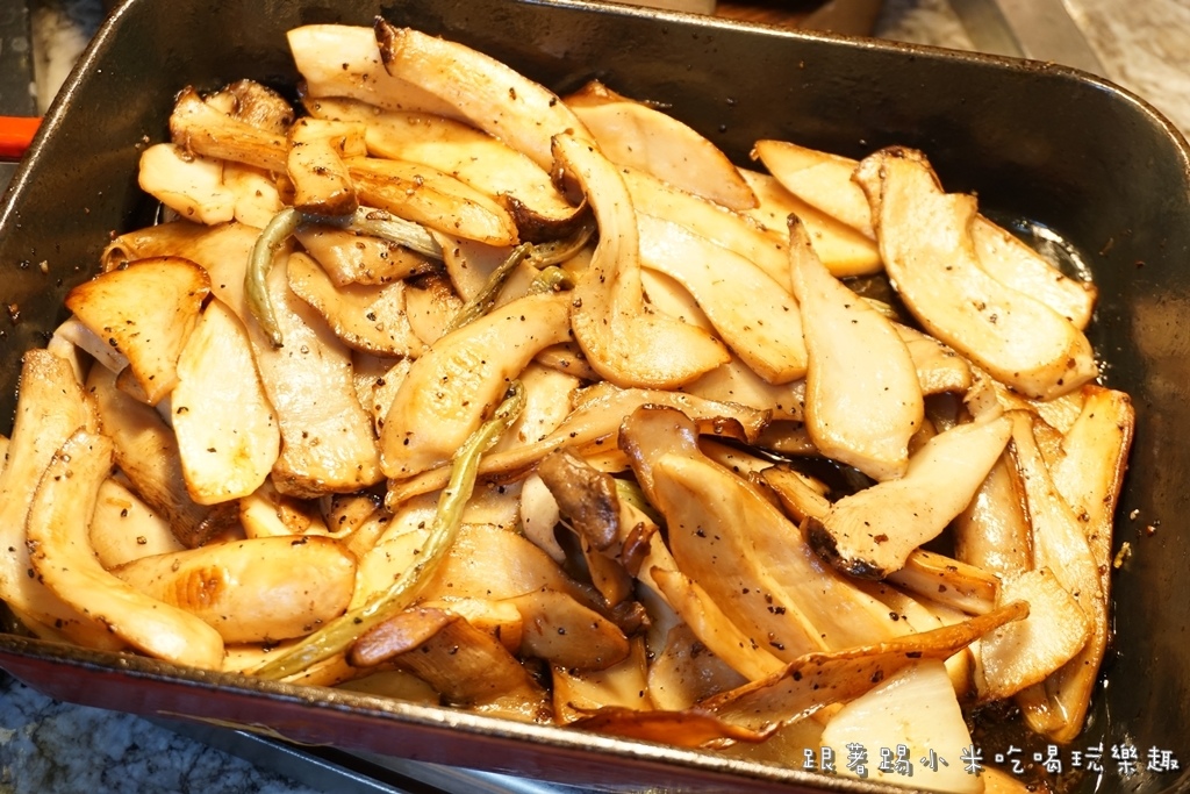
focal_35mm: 48
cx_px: 595
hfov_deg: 41.1
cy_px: 397
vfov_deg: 28.1
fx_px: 1587
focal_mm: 32
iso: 640
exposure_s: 1/160
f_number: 5
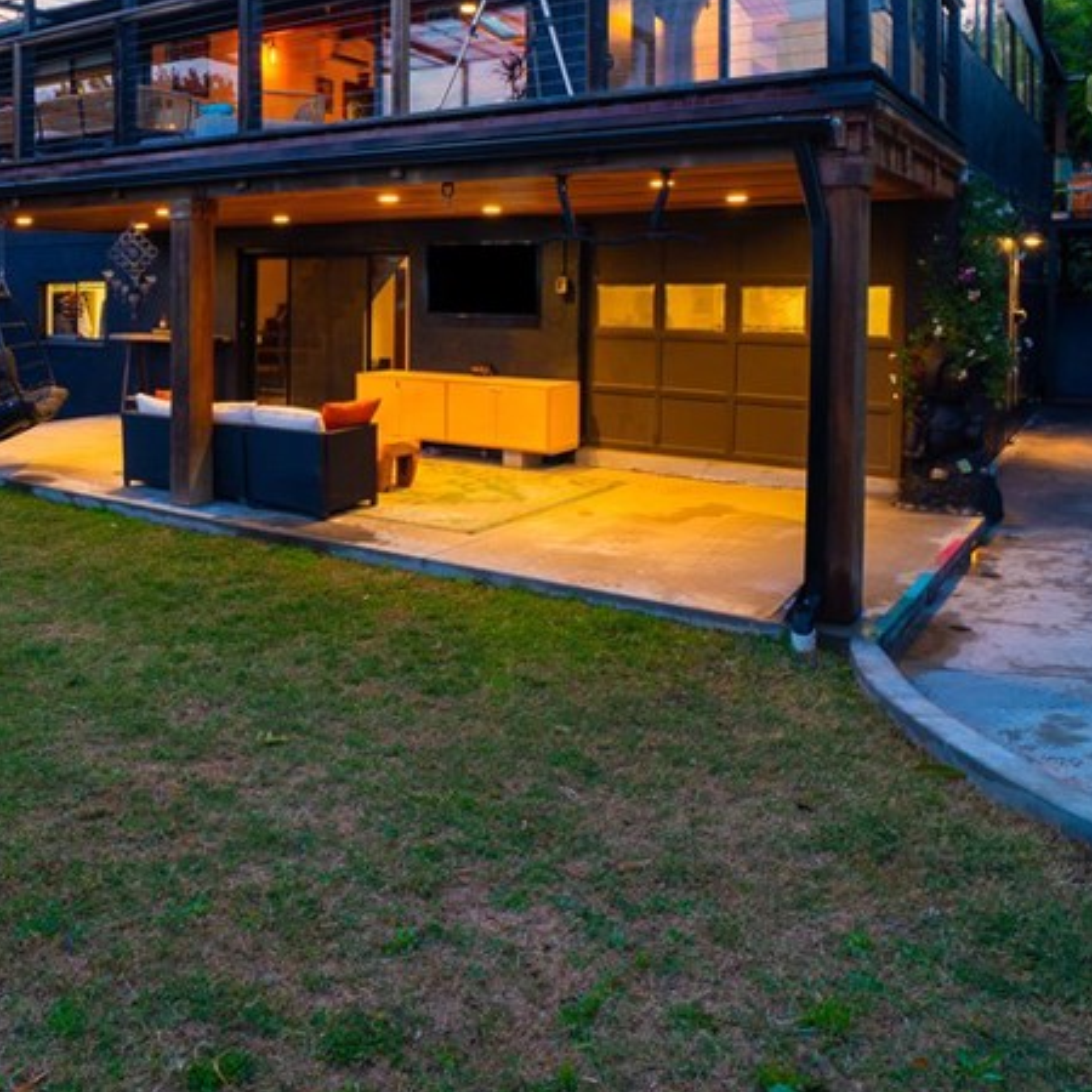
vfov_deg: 53.4
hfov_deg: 54.2
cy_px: 291
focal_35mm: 29
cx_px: 345
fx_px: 1035
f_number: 7.1
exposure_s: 1/1.25
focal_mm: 10
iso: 100
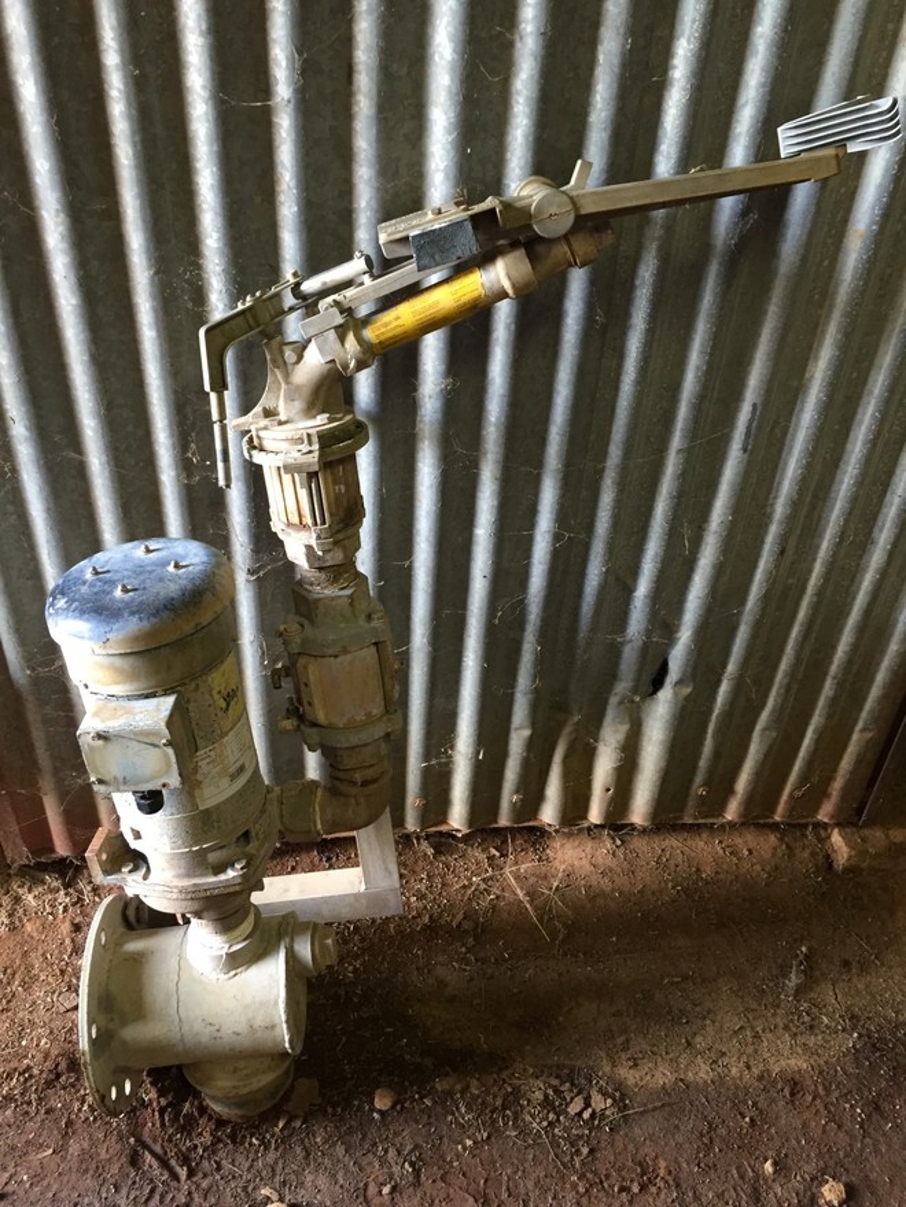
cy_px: 604
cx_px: 453
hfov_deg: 48.2
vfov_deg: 61.7
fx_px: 1012
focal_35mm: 29
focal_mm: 4.15
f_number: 2.2
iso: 125
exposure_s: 1/30
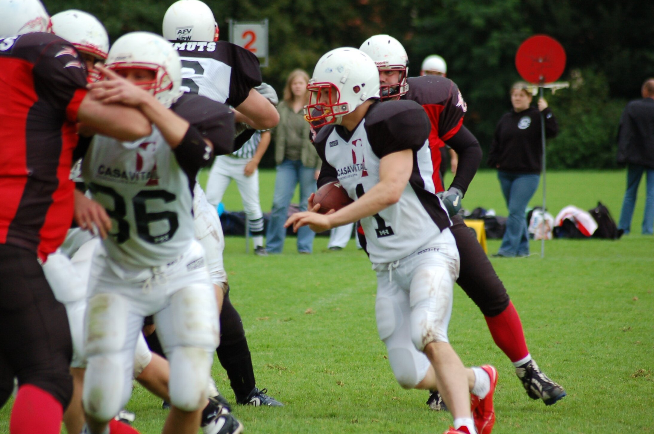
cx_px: 329
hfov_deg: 7.0
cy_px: 218
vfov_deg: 4.6
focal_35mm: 295
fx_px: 5340
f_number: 5
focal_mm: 195
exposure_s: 1/500
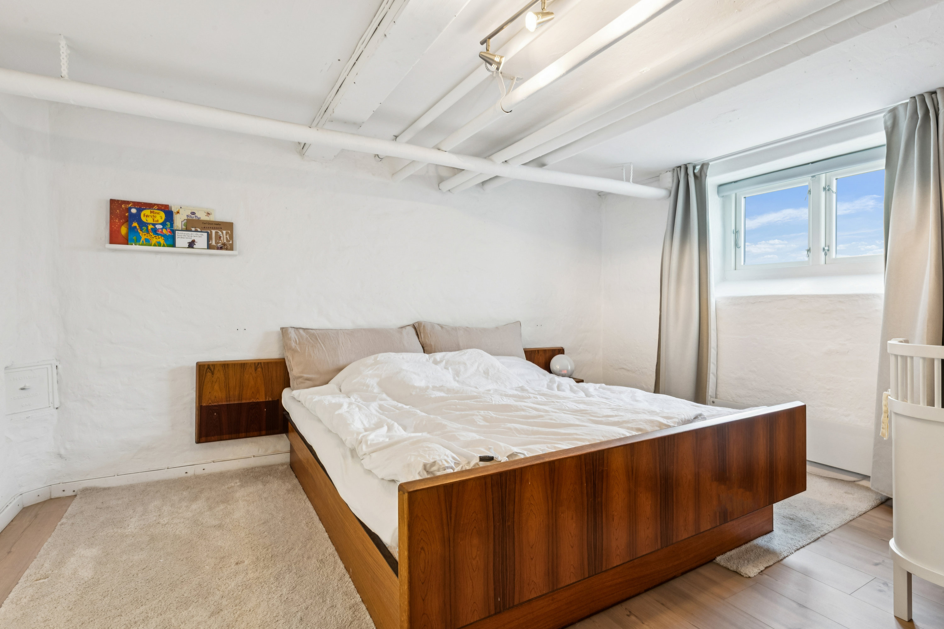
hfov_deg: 90.0
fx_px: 472
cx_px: 472
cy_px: 314
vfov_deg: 67.4
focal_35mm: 18
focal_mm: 18
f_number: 13
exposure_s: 1/2.5
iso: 400
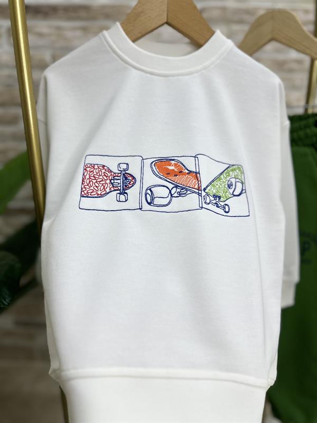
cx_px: 158
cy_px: 212
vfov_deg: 71.6
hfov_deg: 56.8
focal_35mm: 24
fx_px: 293
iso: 64
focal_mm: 6.86
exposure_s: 1/183
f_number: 1.78
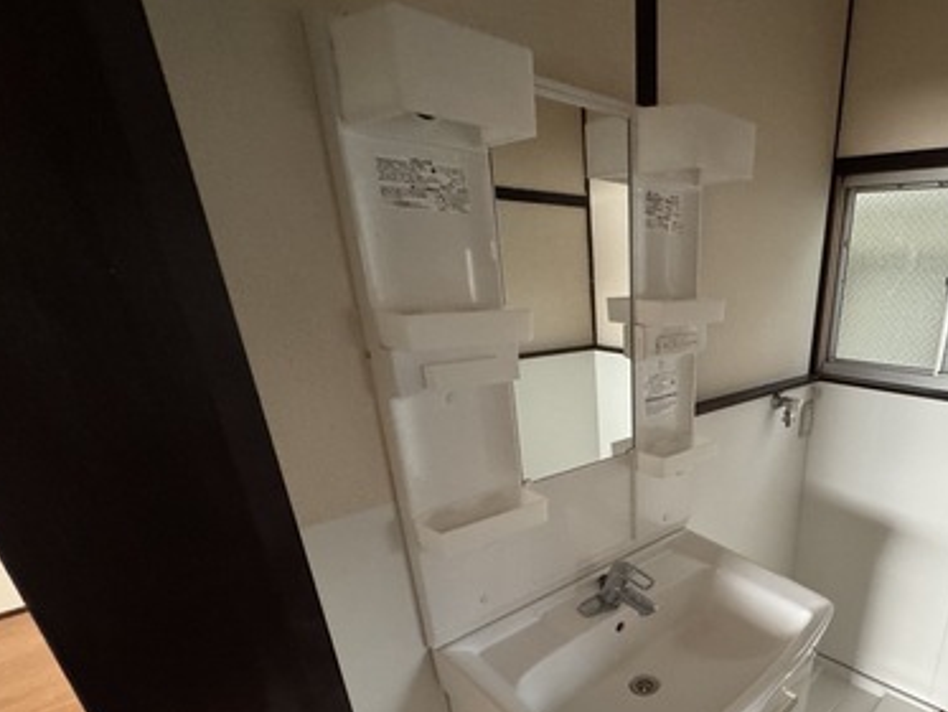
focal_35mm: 21
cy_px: 526
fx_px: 575
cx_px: 676
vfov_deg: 60.3
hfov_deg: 74.9
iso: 800
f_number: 2.2
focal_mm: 2.22
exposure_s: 1/60
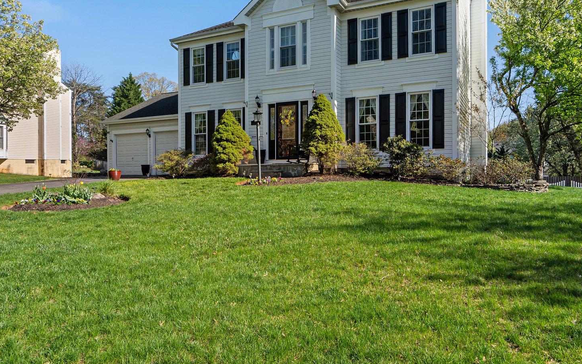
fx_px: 365
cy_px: 101
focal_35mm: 23
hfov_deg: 77.0
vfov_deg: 51.2
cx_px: 318
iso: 80
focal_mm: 16
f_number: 8
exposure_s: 1/200
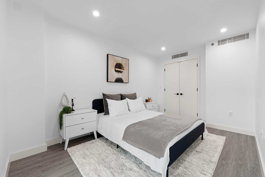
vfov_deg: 81.2
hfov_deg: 104.3
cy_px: 88
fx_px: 103
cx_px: 132
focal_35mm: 14
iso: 200
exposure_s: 1/1.67
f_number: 14
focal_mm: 14
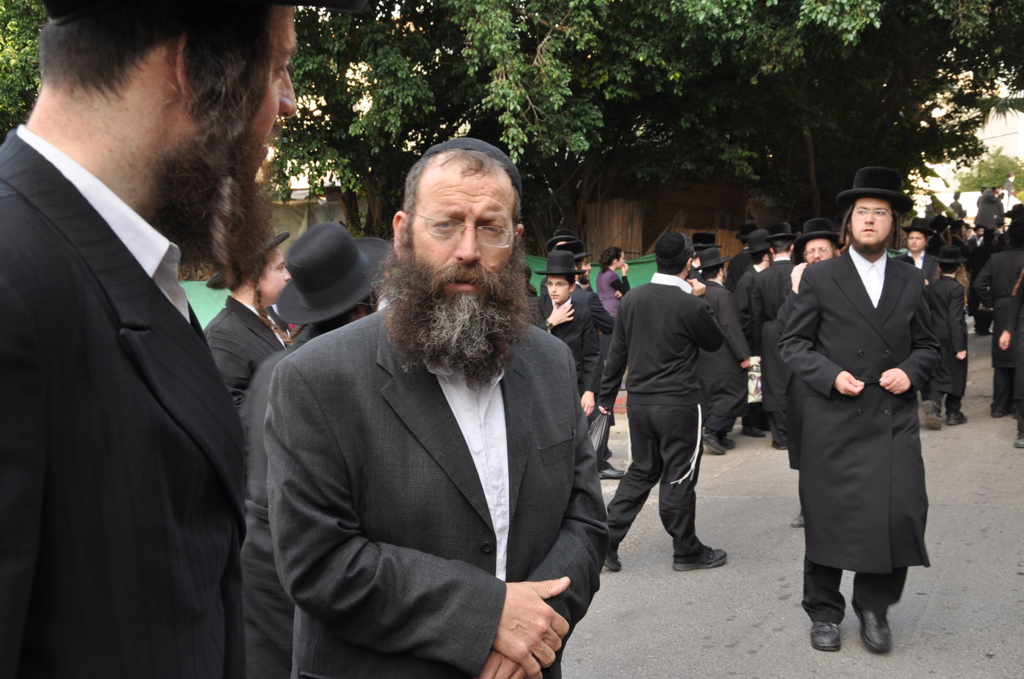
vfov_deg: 34.1
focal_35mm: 39
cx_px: 512
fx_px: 1108
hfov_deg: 49.6
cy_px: 340
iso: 320
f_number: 8
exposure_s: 1/80
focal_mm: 26
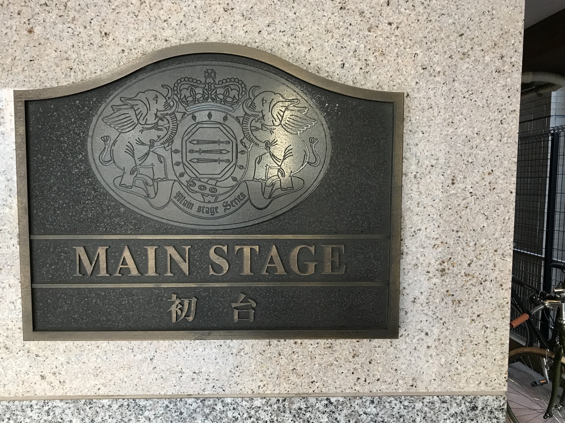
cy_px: 232
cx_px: 256
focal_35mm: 31
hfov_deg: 58.3
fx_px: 506
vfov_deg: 45.4
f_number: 1.8
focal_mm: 3.99
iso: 40
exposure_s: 1/24
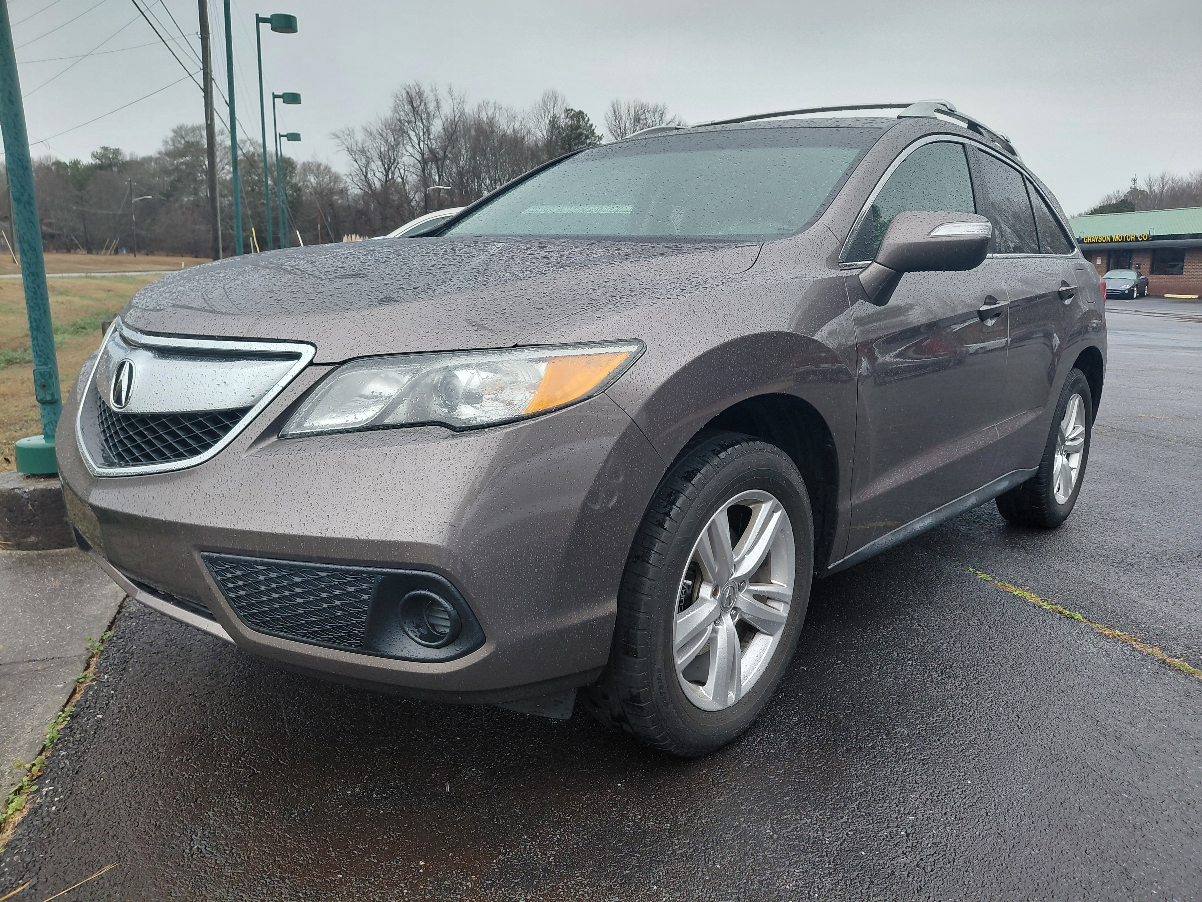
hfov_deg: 69.4
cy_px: 451
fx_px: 868
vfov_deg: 54.9
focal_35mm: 25
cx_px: 601
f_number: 1.8
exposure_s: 1/216
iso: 50
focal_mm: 4.69
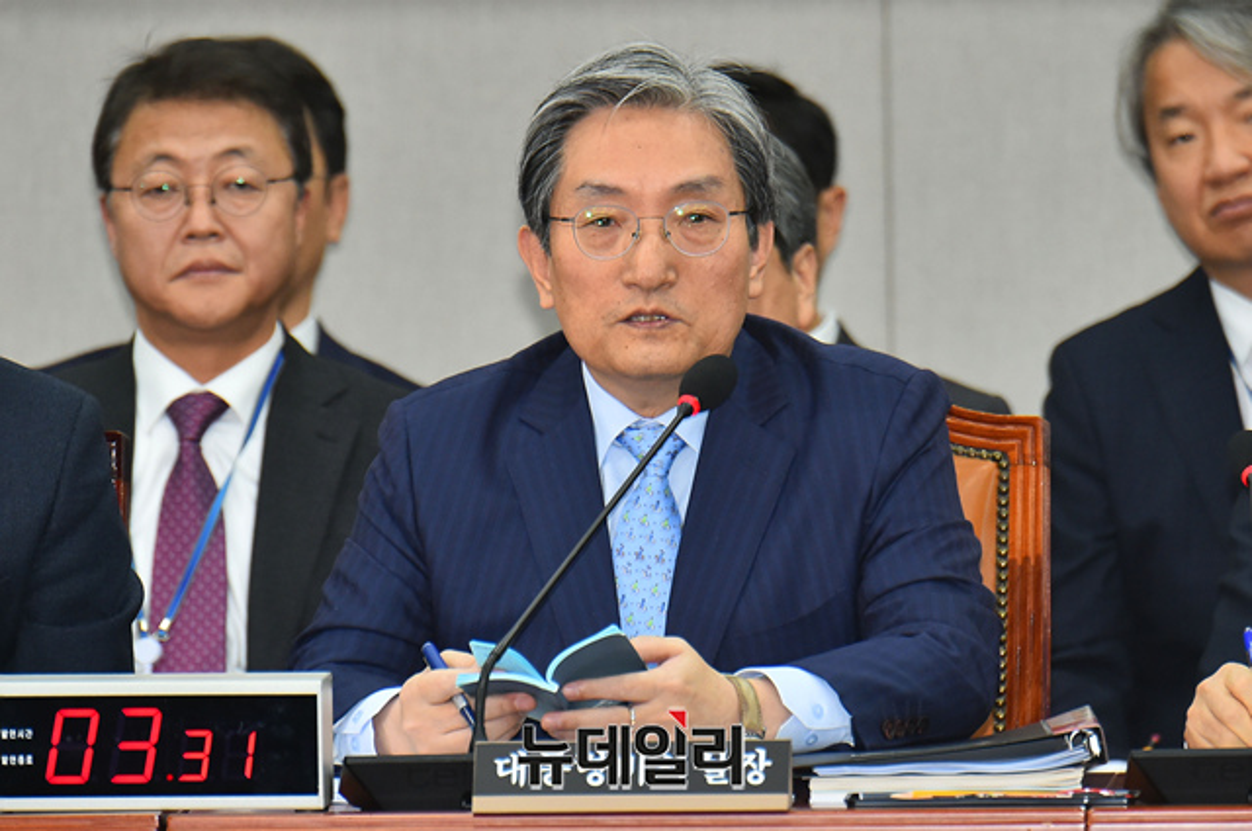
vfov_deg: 3.4
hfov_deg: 5.2
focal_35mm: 400
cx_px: 626
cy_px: 416
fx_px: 13893
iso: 2500
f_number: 7.1
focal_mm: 400
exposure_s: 1/250
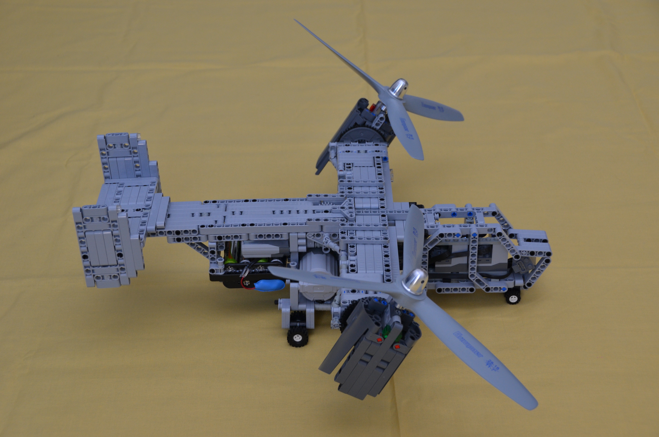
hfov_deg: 29.3
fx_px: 1260
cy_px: 218
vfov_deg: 19.6
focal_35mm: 69
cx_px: 330
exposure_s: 1/60
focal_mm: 46
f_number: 6.3
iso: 400
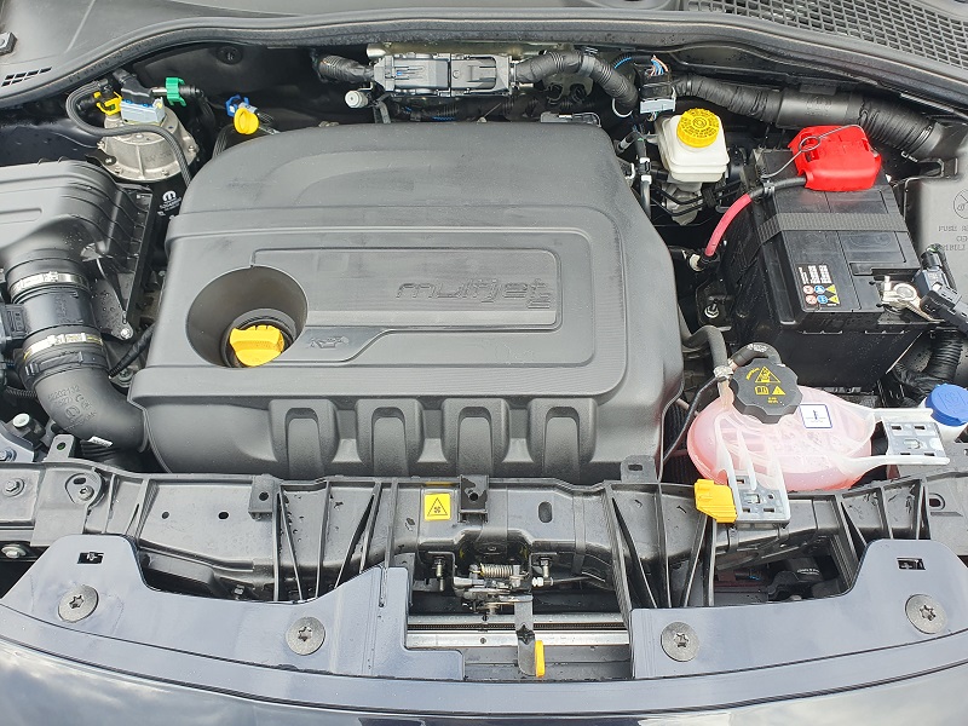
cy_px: 363
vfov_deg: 53.1
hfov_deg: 67.3
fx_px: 727
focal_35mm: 26
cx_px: 484
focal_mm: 4.32
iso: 50
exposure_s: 1/138
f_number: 2.4
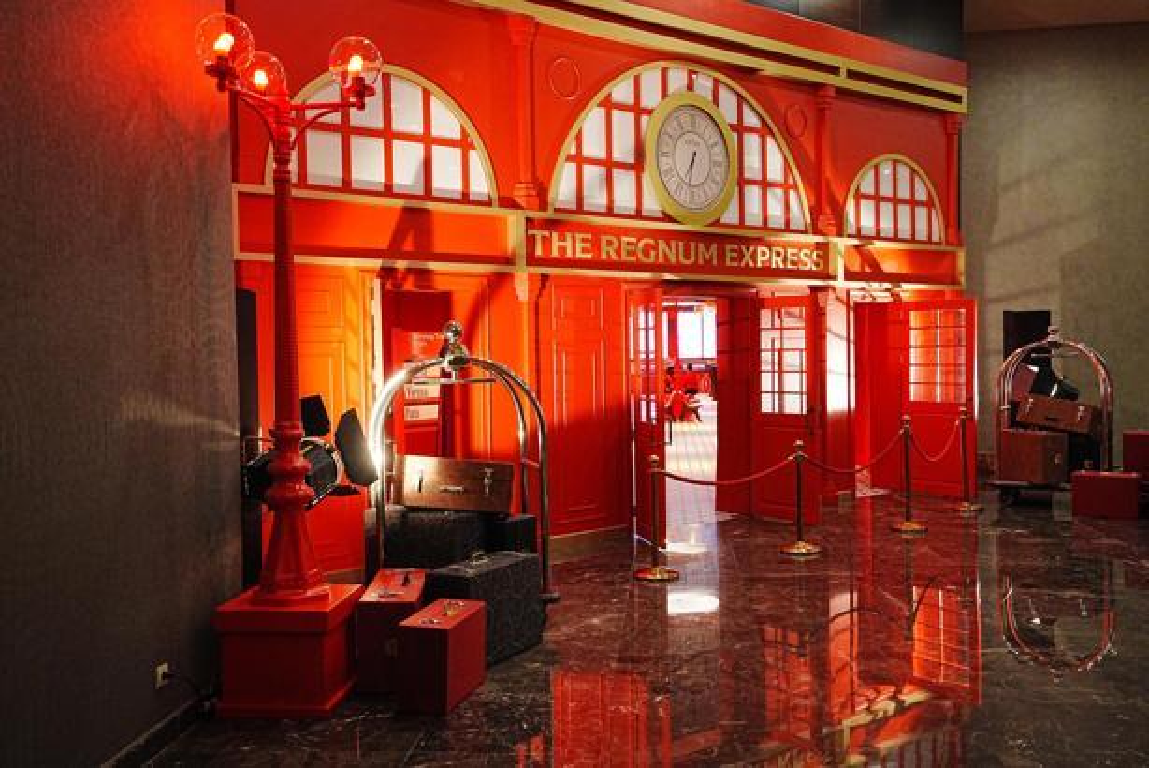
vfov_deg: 37.9
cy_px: 384
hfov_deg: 54.4
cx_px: 574
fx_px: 1118
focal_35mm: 35
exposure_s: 1/100
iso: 4000
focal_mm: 35
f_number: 4
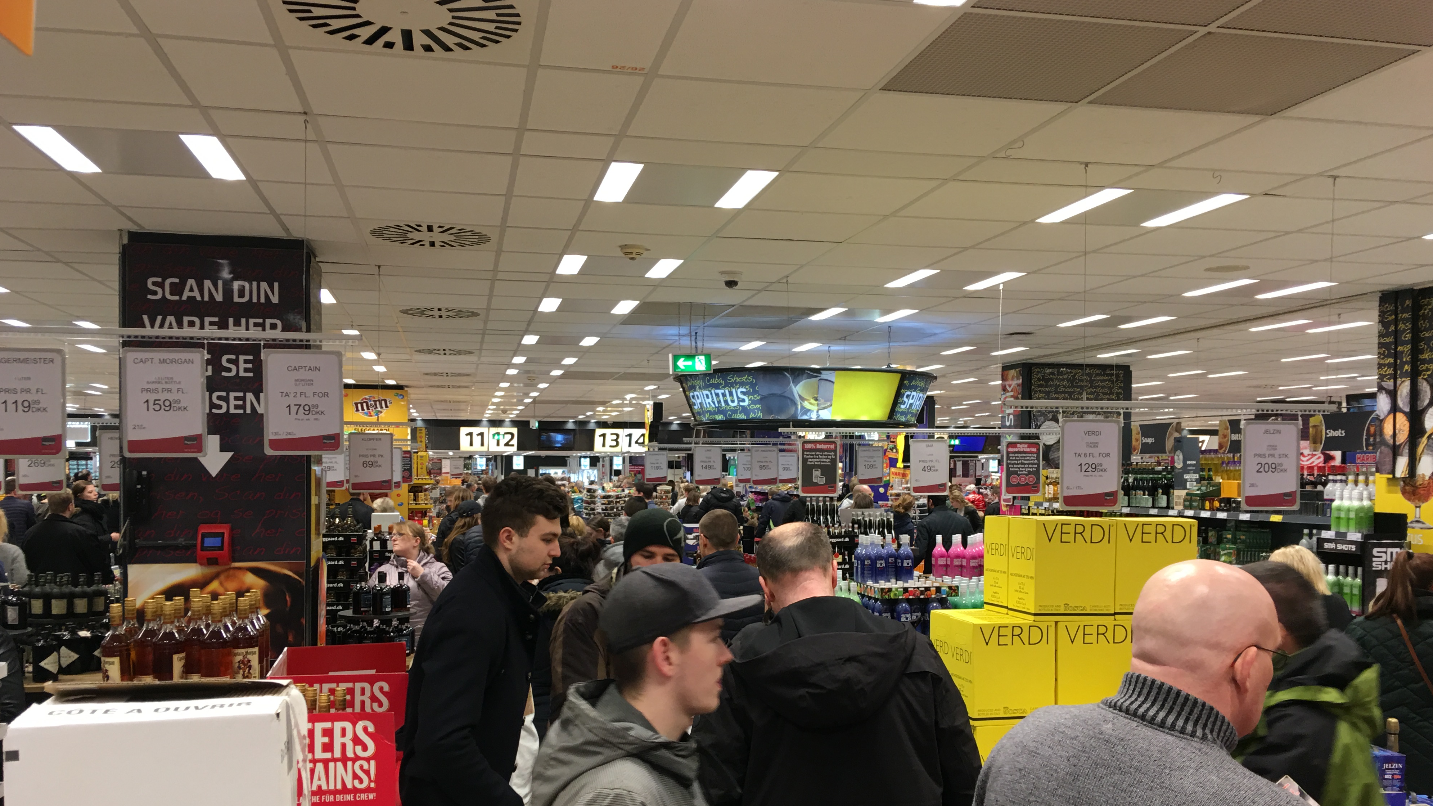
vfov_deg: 36.4
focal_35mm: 32
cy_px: 510
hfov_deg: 61.0
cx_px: 712
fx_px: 1216
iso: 32
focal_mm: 4.15
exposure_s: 1/17
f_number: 2.2
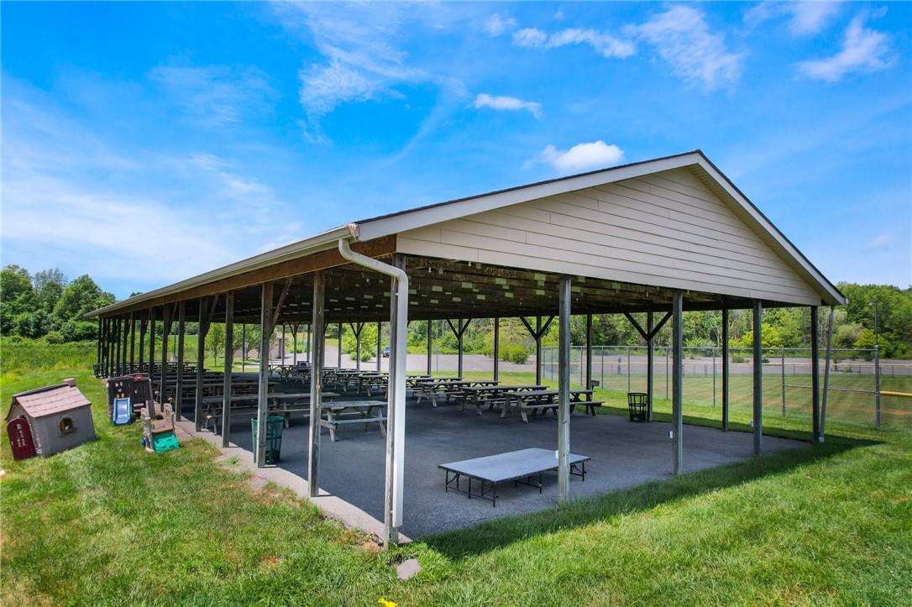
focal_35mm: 22
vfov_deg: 57.2
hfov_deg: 78.6
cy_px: 304
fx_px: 557
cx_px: 456
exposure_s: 1/1500
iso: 100
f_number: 2.8
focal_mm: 8.38
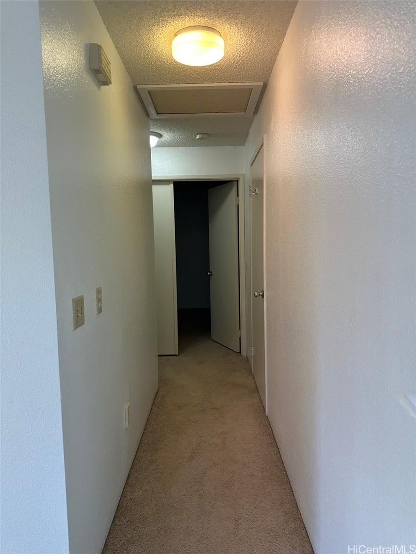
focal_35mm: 24
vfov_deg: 71.6
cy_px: 277
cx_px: 208
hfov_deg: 56.8
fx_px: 385
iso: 100
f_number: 1.78
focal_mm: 6.86
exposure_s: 1/120
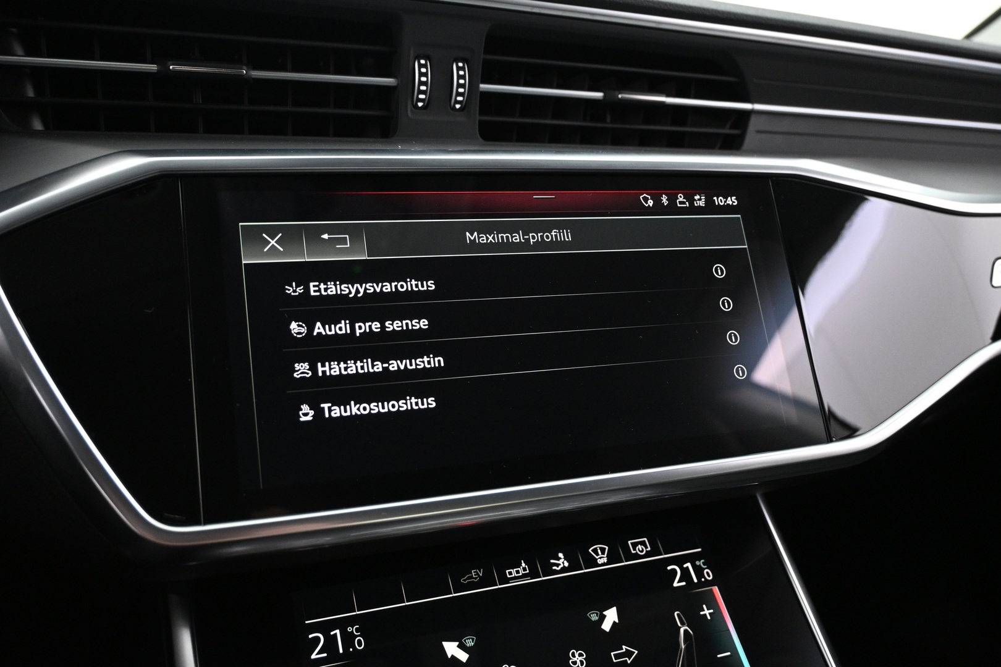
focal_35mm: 31
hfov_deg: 60.7
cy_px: 334
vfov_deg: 42.6
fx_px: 855
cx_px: 500
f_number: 3.8
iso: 1600
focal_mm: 20.5
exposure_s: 1/20
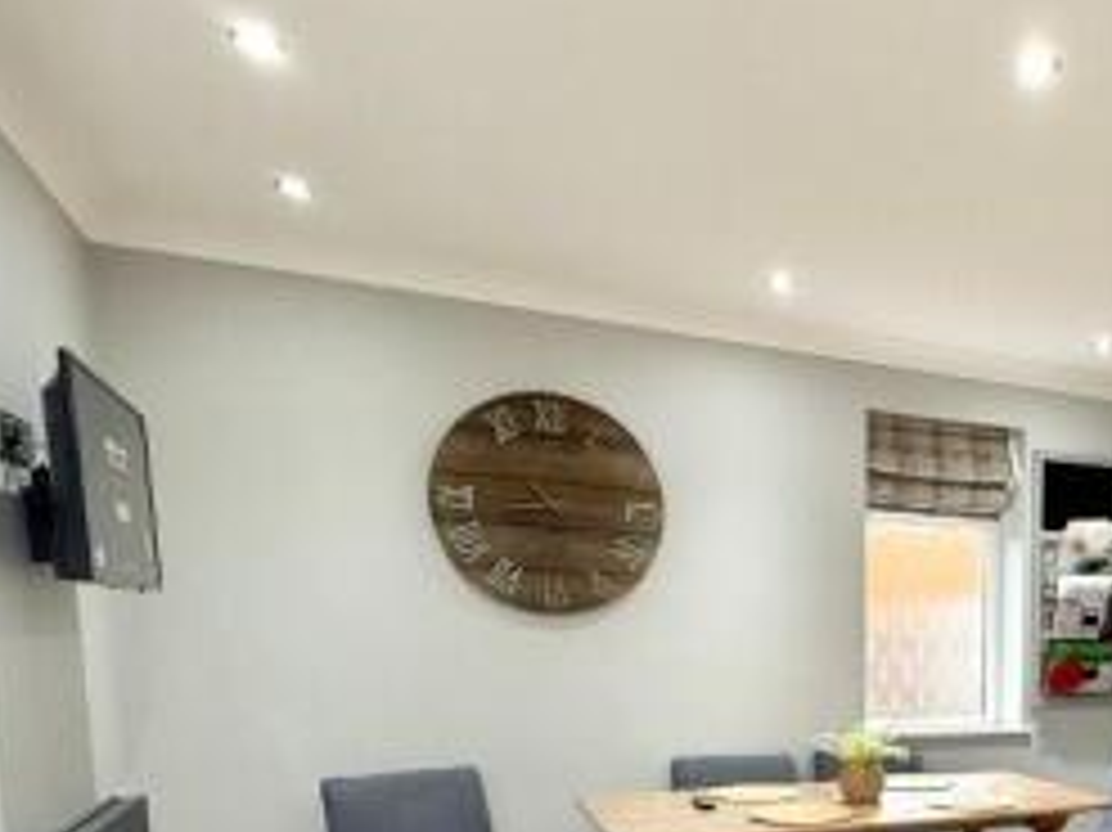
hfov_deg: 49.1
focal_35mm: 33
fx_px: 1060
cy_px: 749
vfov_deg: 39.8
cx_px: 1011
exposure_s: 1/50
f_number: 2.2
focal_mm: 2.22
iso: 250
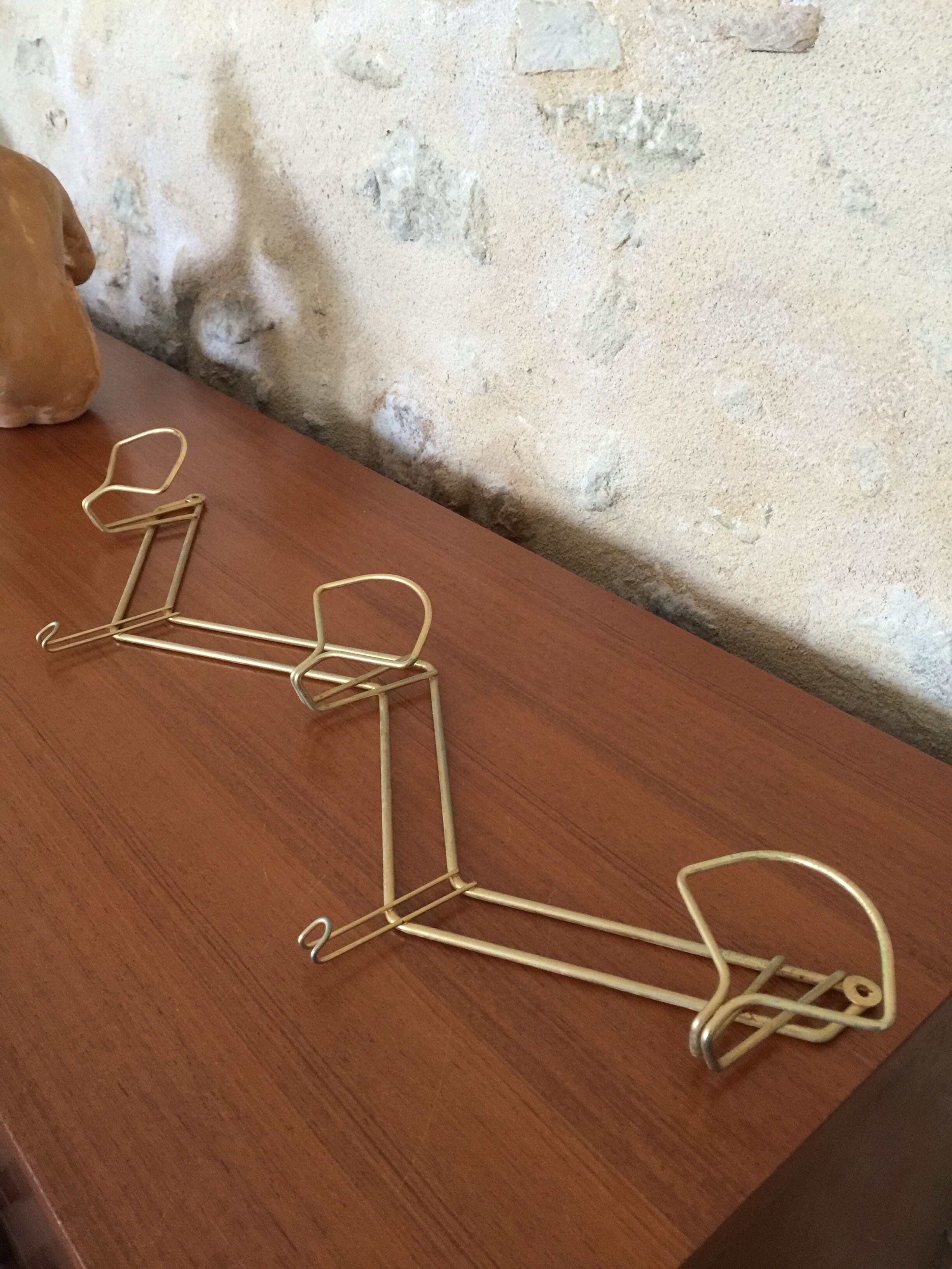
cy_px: 634
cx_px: 476
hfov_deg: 48.2
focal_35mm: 29
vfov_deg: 61.7
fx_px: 1063
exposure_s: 1/17
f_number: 2.2
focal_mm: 4.15
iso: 160
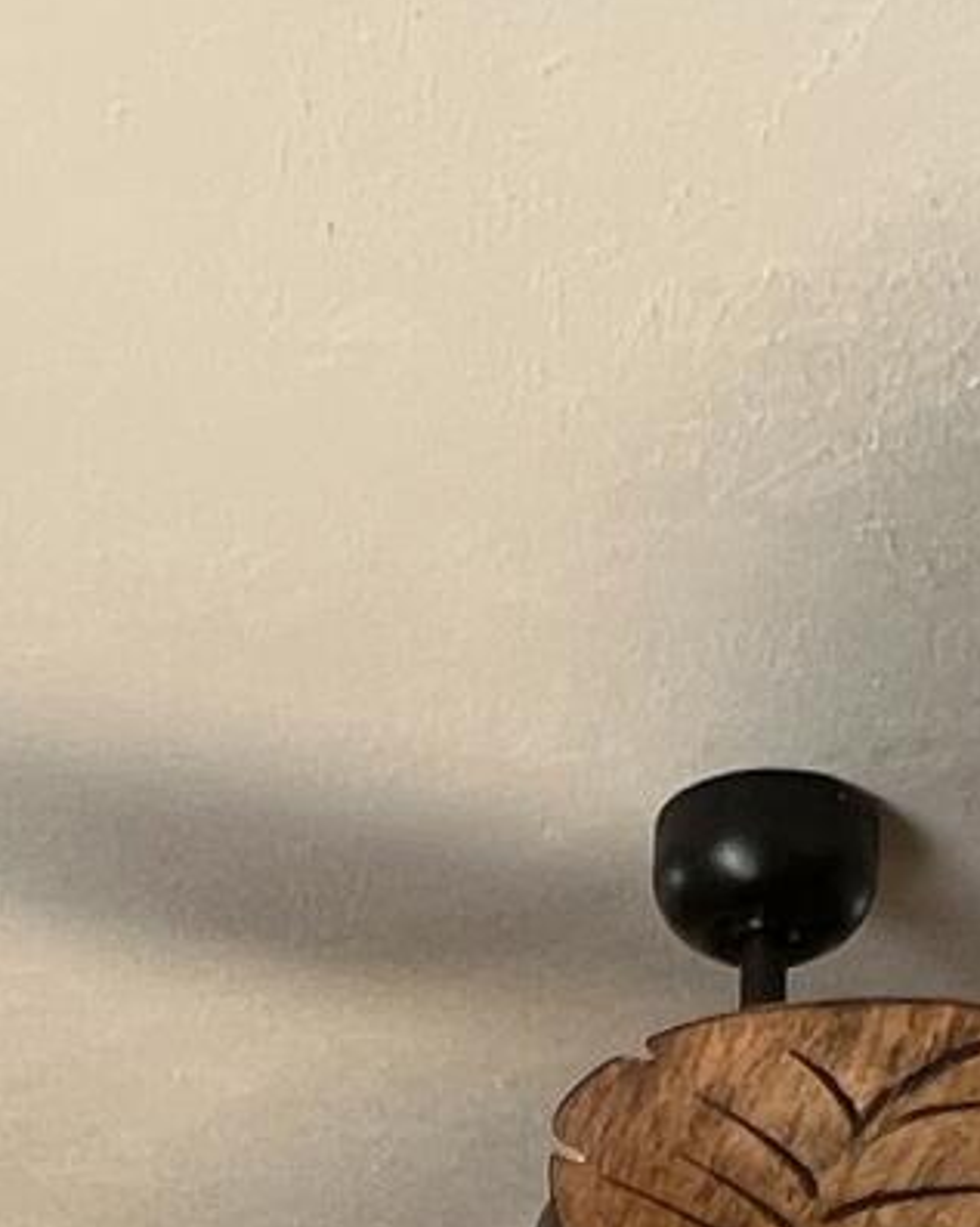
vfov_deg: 13.7
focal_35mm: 96
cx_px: 504
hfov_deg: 16.0
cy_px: 3007
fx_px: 3485
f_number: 1.8
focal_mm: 1.57
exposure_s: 1/99
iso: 64
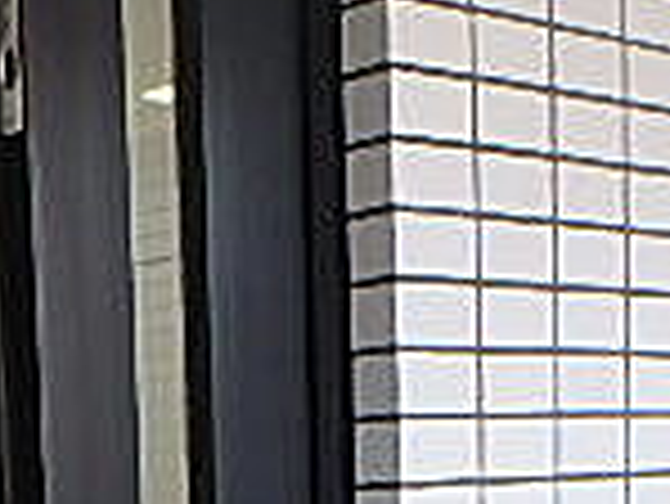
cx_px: -81
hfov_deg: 20.6
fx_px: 1743
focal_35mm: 90
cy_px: 850
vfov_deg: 14.8
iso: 200
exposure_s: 1/30
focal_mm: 3.7
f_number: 3.5
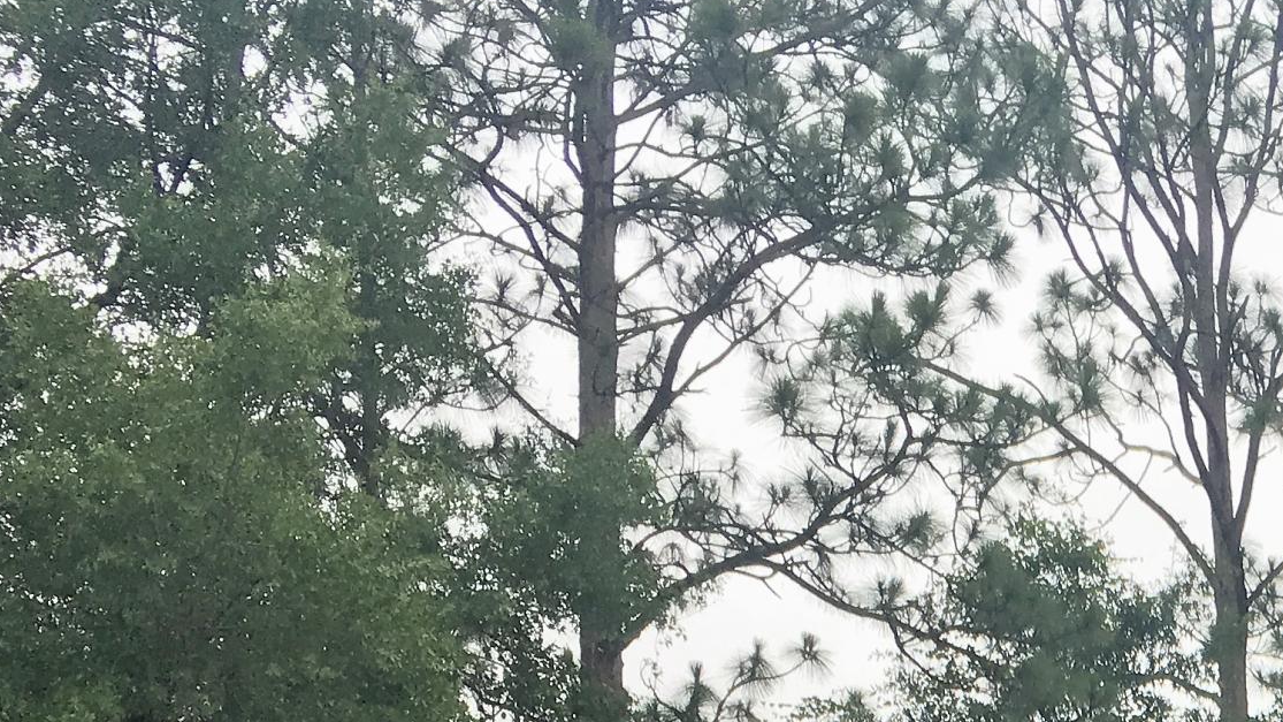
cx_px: 1443
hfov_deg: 23.4
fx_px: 2891
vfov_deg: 13.0
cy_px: 1263
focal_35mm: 85
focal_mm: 4.15
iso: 40
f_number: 2.2
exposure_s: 1/120
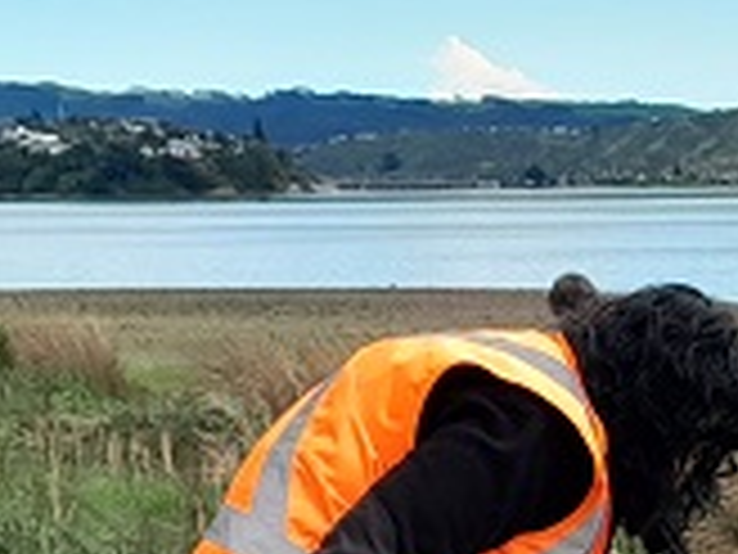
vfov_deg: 10.2
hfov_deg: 13.7
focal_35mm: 140
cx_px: 886
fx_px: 2985
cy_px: 894
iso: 40
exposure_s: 1/246
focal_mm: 4
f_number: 1.8
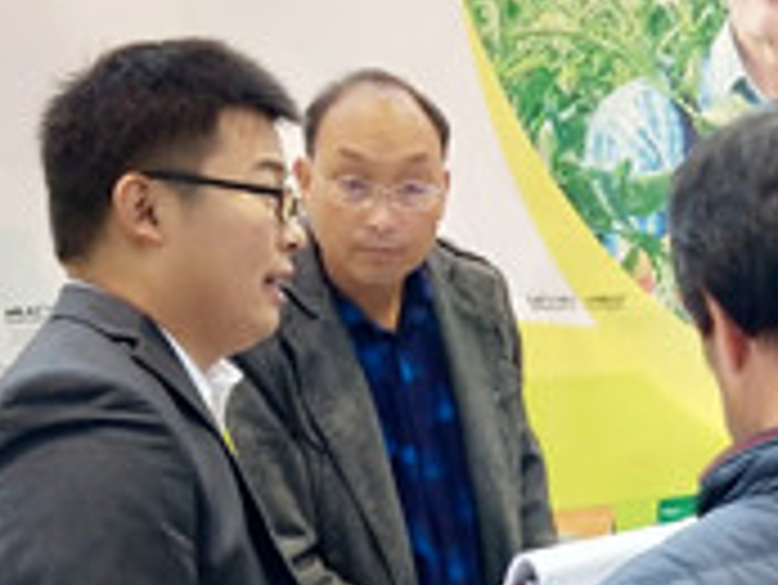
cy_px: 590
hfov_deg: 22.9
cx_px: 702
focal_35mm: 83
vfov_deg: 17.4
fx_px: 1867
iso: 215
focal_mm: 3.95
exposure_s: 1/50
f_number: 1.8
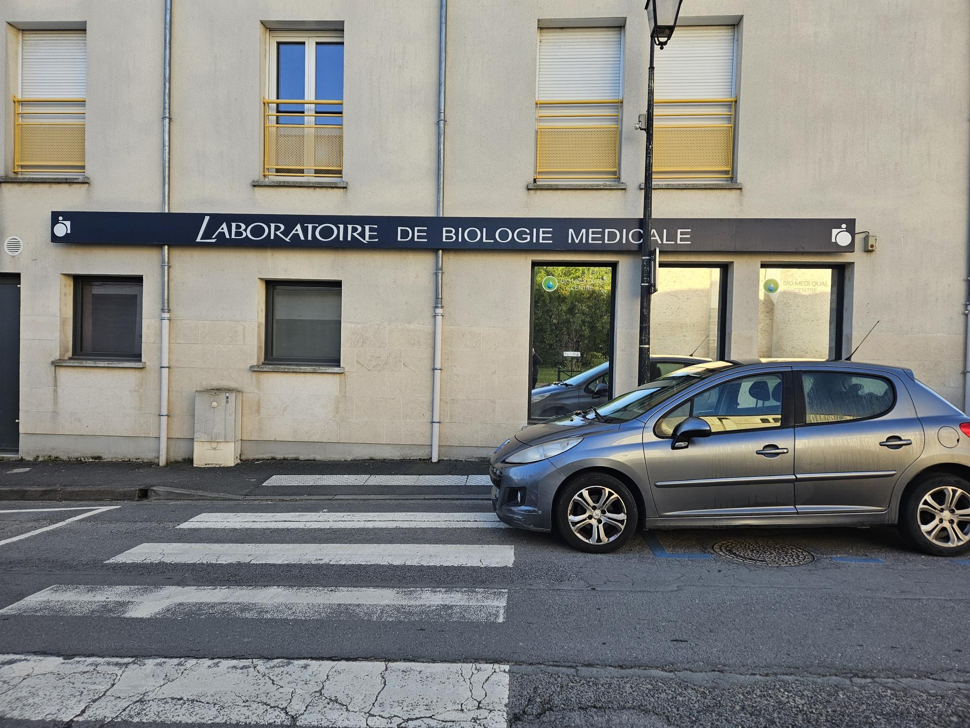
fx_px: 644
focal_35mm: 23
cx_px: 485
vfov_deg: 58.9
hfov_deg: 73.9
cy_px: 364
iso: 50
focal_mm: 5.4
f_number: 1.8
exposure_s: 1/394
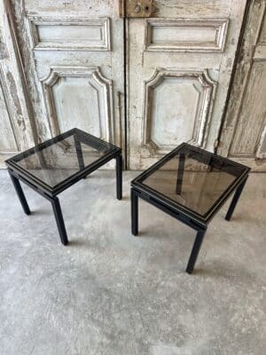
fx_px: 246
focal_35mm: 24
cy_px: 178
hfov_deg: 56.8
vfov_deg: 71.6
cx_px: 133
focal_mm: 6.86
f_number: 1.78
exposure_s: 1/100
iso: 125
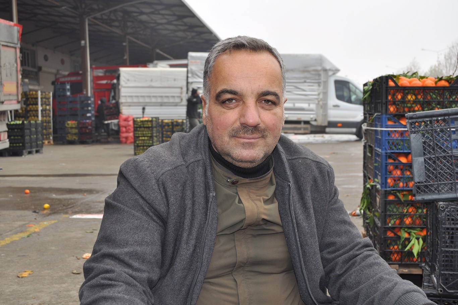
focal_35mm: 48
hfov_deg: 41.1
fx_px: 610
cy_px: 152
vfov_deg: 28.1
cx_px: 229
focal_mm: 32
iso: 200
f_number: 4.5
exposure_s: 1/200
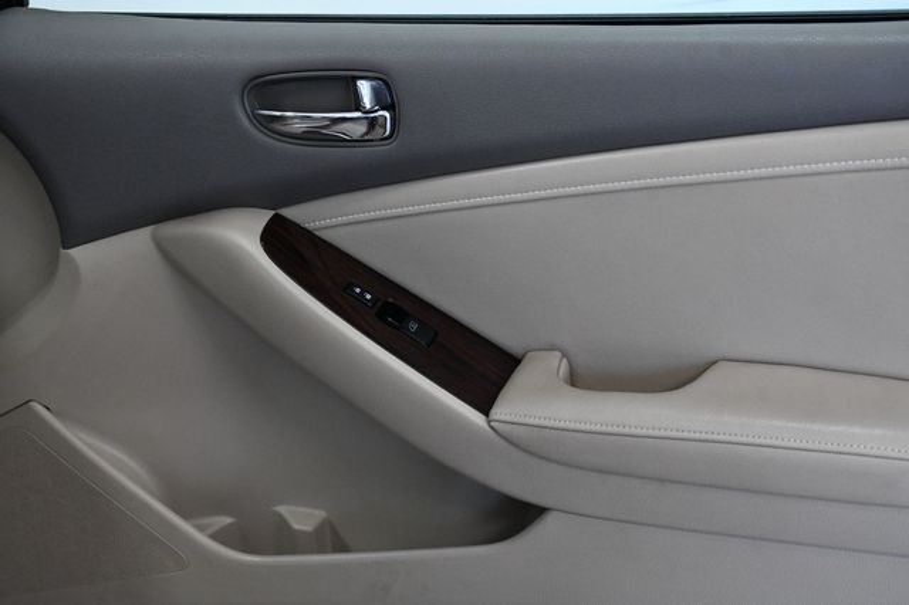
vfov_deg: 20.3
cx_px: 454
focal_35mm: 67
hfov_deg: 30.1
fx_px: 1691
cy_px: 302
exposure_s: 1/250
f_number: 8
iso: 2500
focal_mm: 45
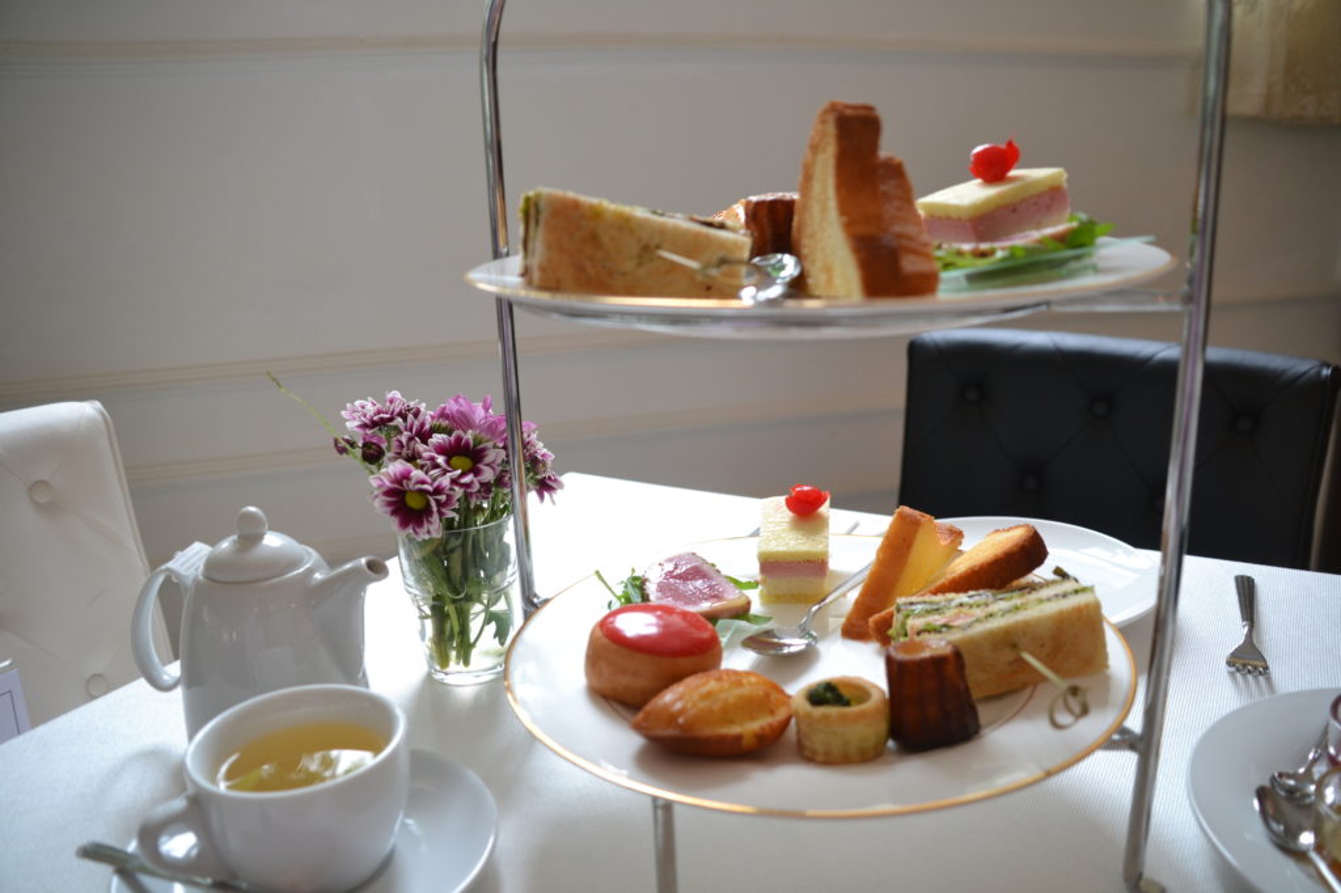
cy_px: 446
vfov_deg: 47.9
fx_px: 1005
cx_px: 670
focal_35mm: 27
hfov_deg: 67.4
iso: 400
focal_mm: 18
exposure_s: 1/60
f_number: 4
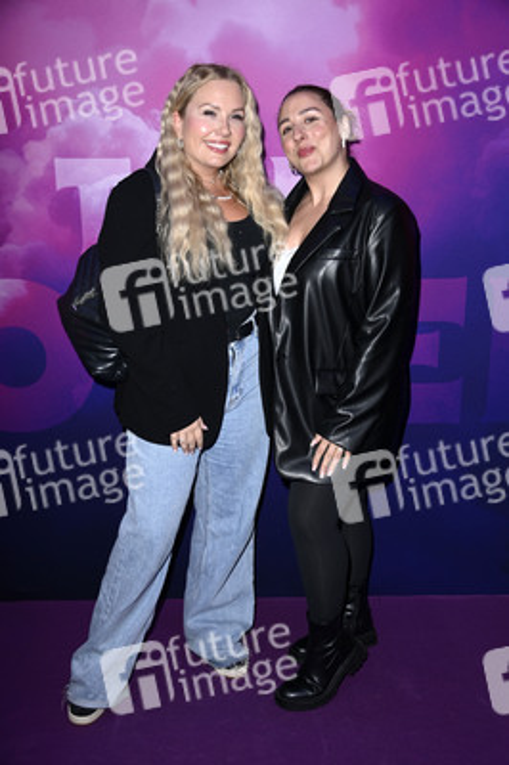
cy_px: 382
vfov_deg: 48.5
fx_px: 850
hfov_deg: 33.3
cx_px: 254
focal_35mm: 40
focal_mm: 40
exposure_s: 1/250
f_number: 5.6
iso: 500
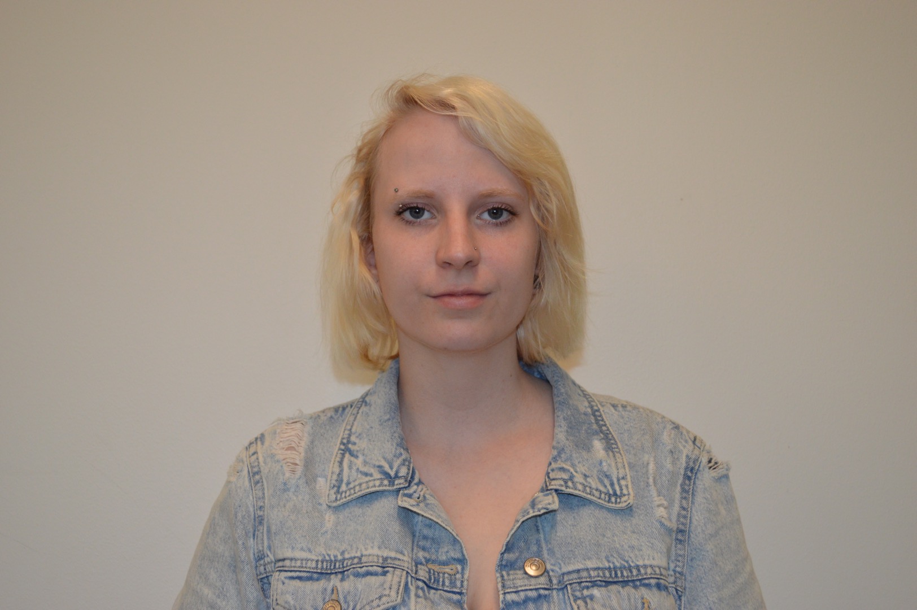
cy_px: 305
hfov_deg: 41.1
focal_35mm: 48
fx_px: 1222
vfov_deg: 28.0
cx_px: 458
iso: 800
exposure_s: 1/200
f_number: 4.8
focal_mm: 32
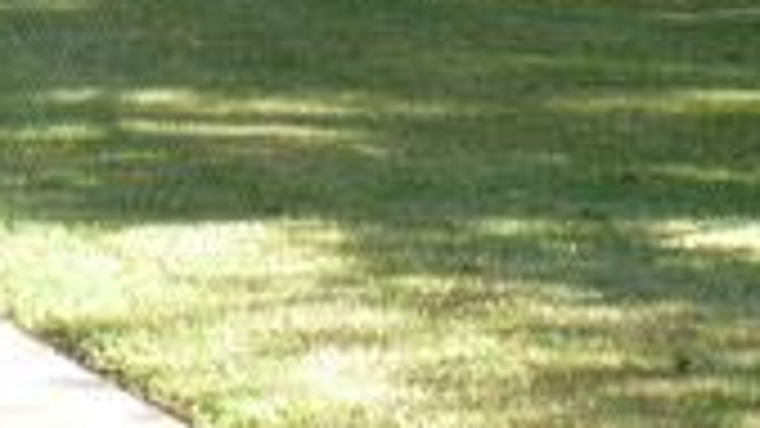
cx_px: -22
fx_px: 3405
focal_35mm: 169
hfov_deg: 12.6
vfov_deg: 7.0
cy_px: -392
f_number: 3.9
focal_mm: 7.4
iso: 100
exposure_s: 1/60
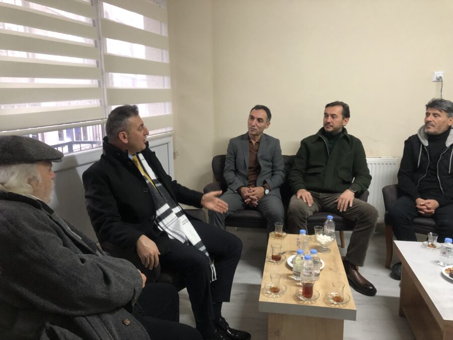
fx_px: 366
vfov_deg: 49.7
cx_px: 226
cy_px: 170
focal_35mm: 28
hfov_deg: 63.4
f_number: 1.8
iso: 80
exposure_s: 1/15
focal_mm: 4
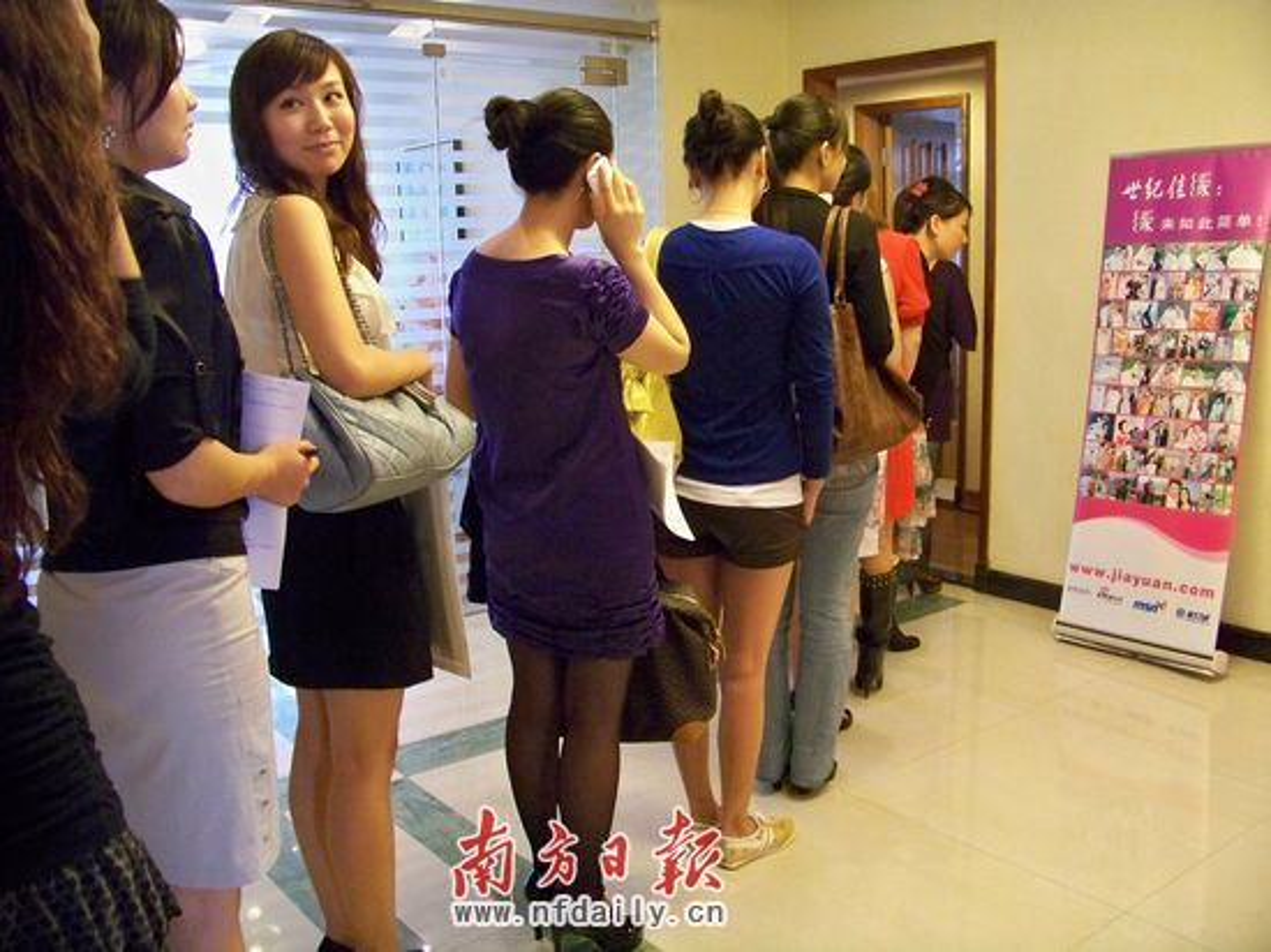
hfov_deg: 55.4
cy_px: 476
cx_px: 636
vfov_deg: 42.9
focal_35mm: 33
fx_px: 1211
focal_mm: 5.85
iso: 800
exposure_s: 1/30
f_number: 2.8
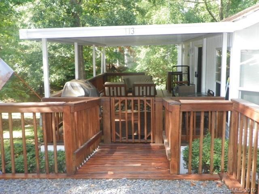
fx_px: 292
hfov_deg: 47.9
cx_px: 130
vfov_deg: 36.8
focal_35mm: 39
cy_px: 97
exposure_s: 1/160
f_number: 3.2
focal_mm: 6.9
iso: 200
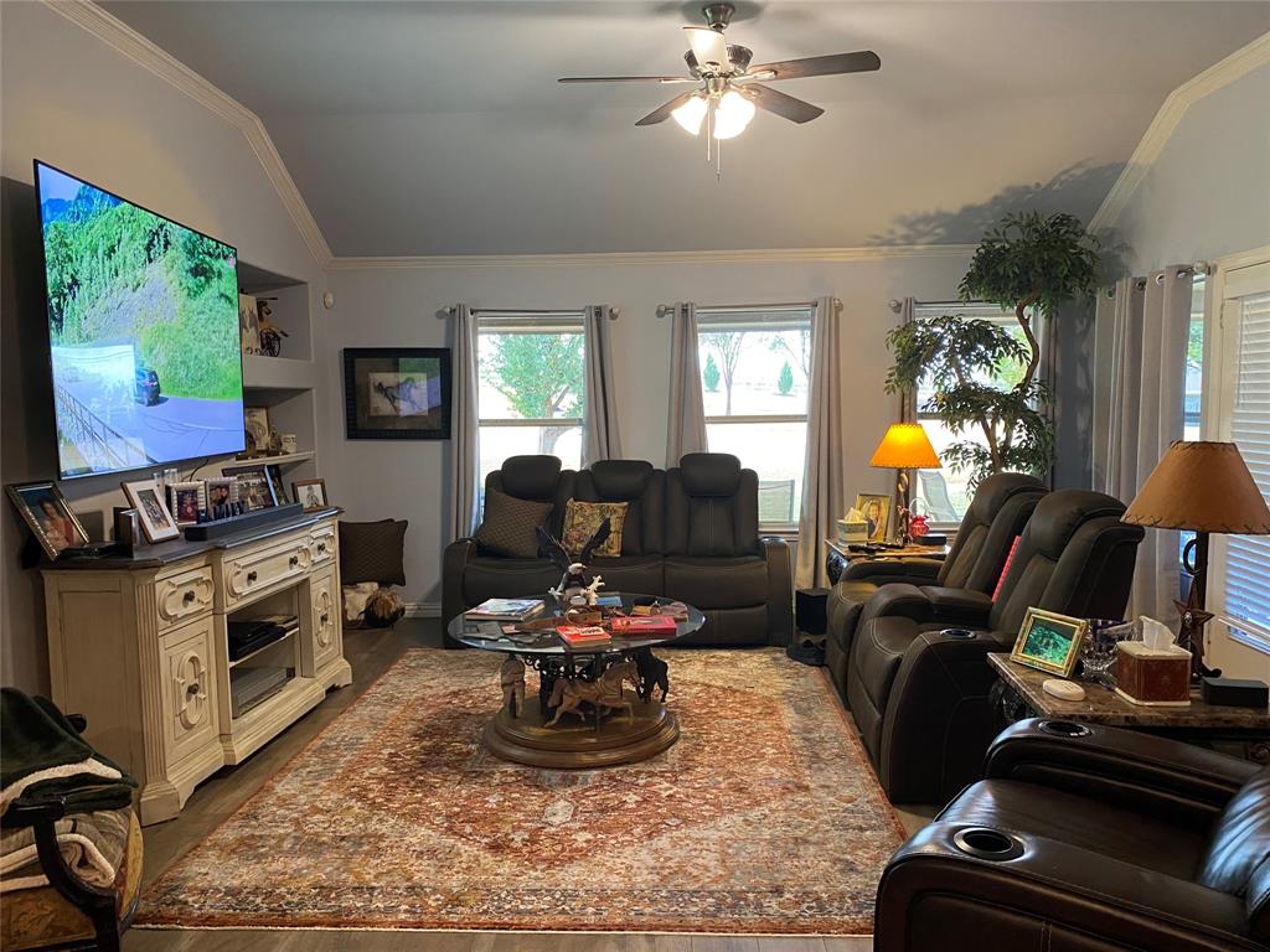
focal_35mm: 26
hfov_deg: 67.3
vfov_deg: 53.1
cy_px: 476
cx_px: 635
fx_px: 954
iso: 400
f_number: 1.8
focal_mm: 4.25
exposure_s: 1/60
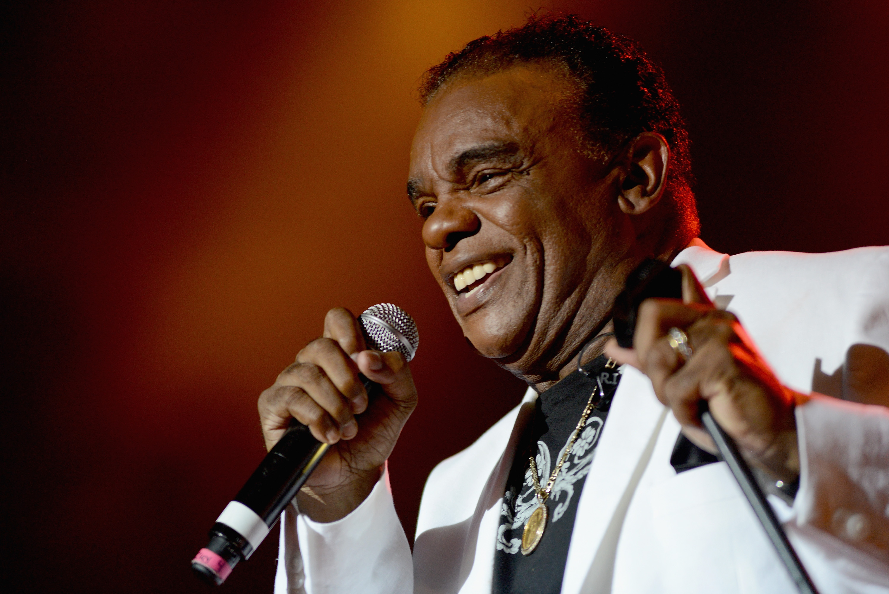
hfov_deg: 10.3
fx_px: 4940
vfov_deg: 6.9
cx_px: 444
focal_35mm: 200
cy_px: 297
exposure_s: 1/250
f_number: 2.8
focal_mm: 200
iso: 1600
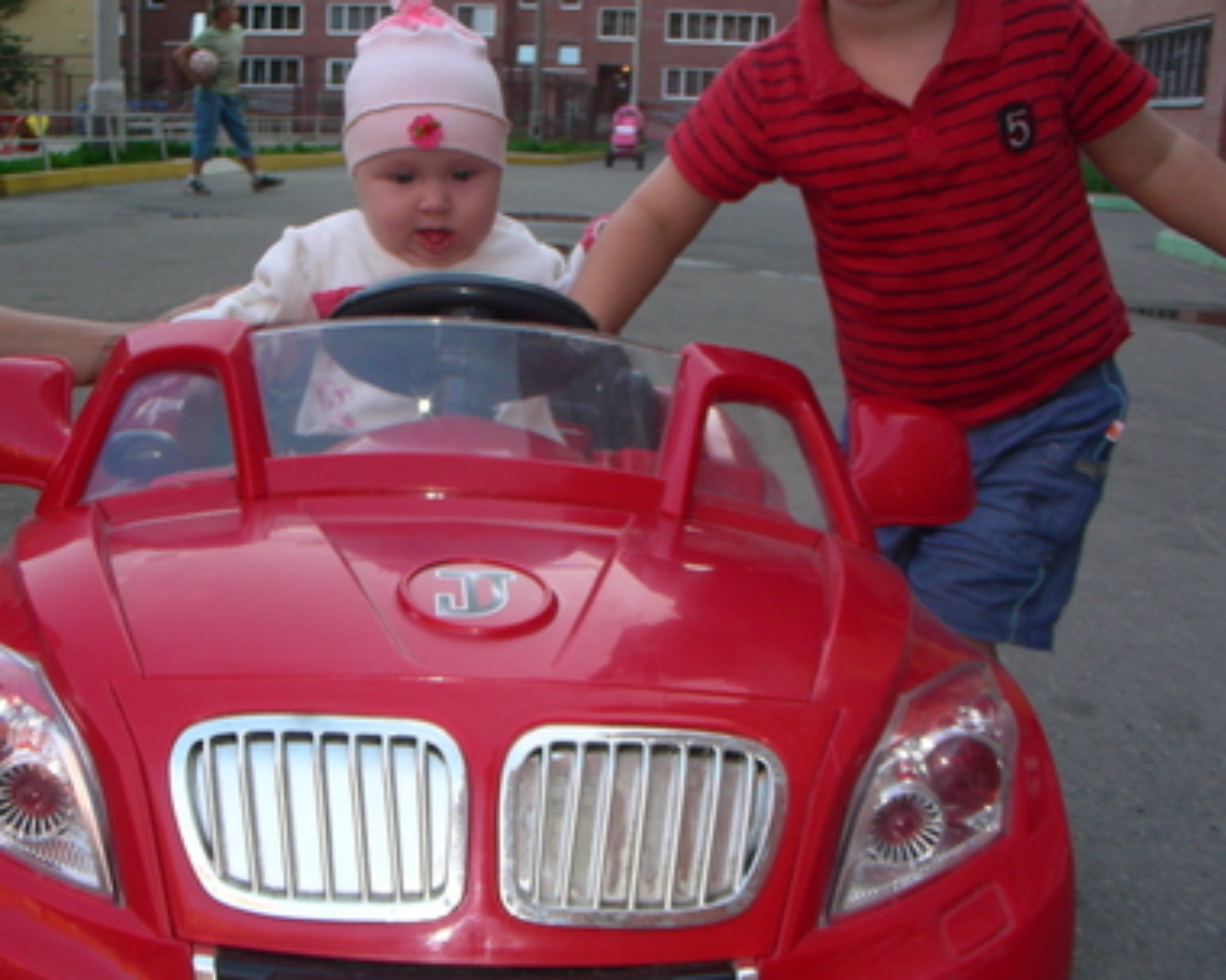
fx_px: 1597
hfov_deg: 41.9
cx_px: 510
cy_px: 513
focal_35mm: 44
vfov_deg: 34.1
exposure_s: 1/52.5
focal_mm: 6.3
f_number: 3.5
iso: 50
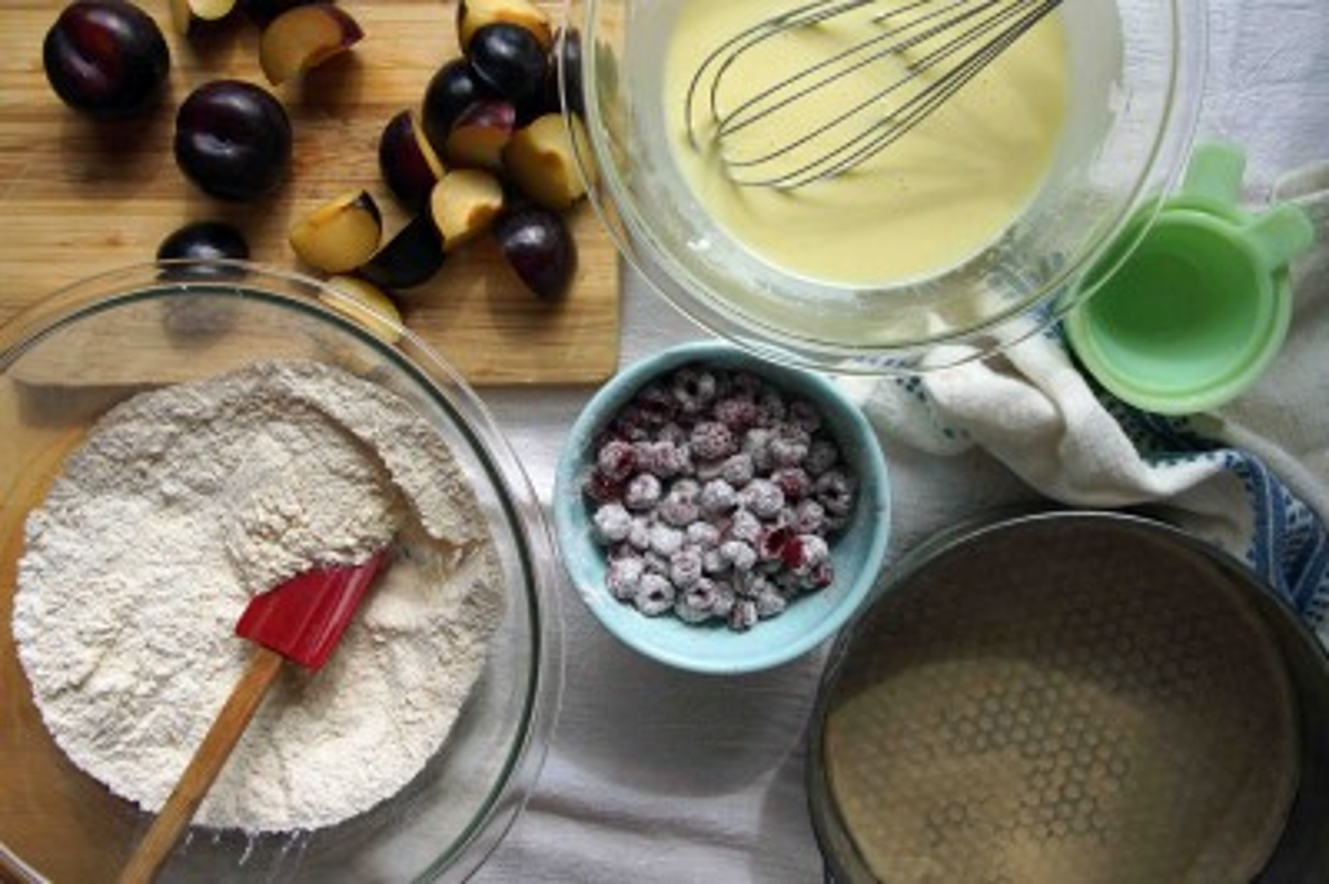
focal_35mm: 33
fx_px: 1217
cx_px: 664
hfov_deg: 57.3
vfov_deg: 39.9
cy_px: 442
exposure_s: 1/250
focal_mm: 22
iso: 800
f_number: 8
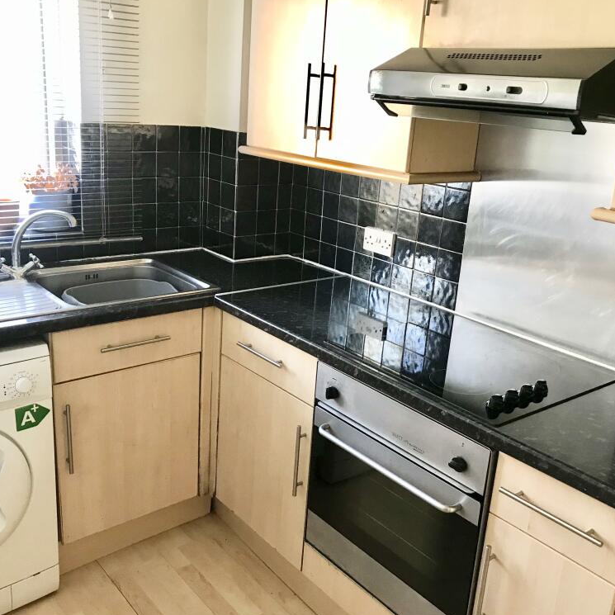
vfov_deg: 48.5
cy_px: 308
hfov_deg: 48.4
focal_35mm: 34
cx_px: 304
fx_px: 683
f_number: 1.8
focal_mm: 3.99
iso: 64
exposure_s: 1/17
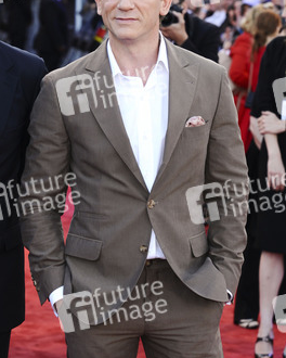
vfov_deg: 13.1
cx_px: 144
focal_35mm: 147
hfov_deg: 10.5
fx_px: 1555
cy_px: 144
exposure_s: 1/250
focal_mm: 86
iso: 400
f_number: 5.6
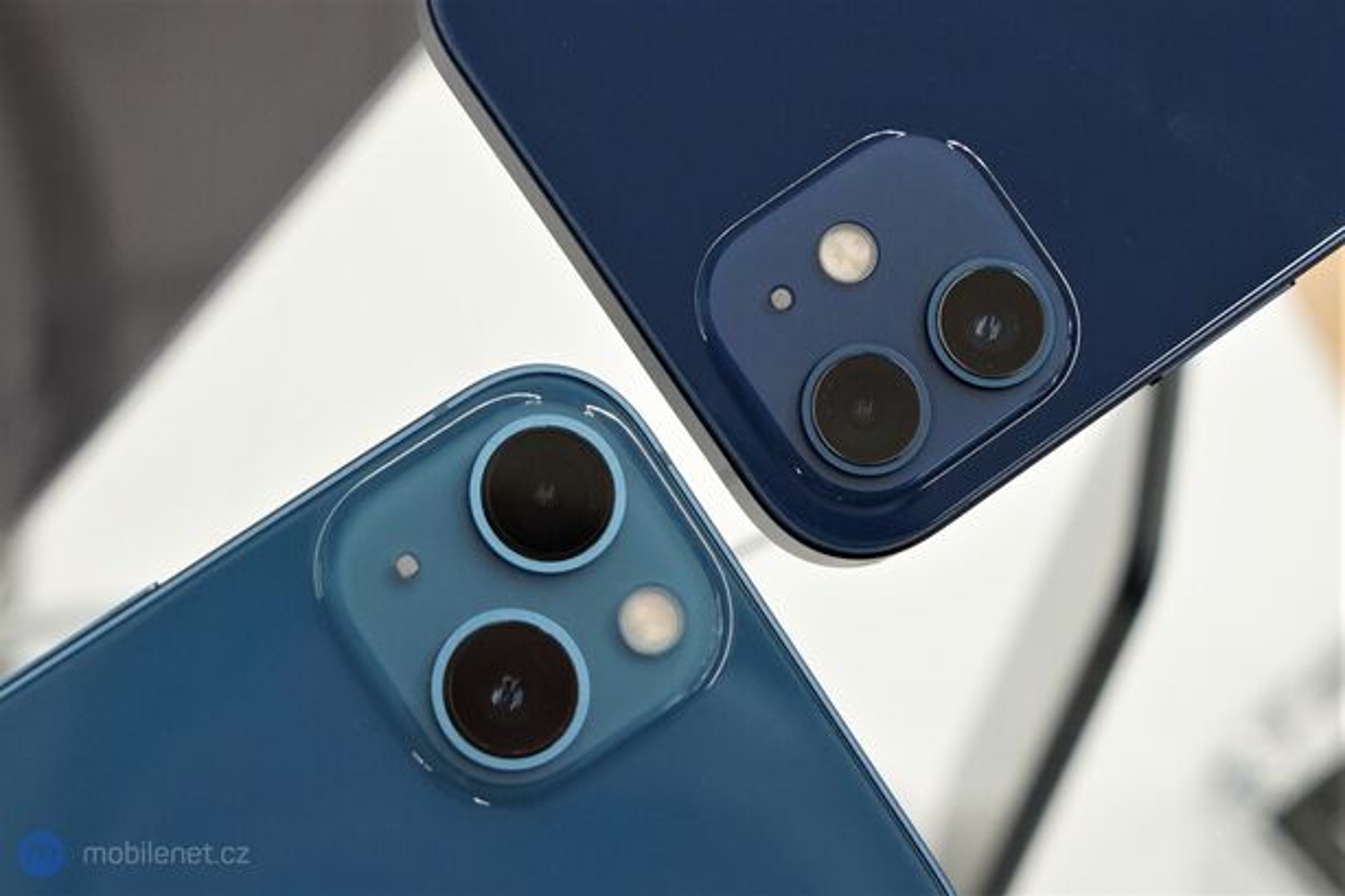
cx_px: 672
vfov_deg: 25.0
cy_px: 448
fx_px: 2017
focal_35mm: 54
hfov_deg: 36.9
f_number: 7.1
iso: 2000
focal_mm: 54
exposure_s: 1/160
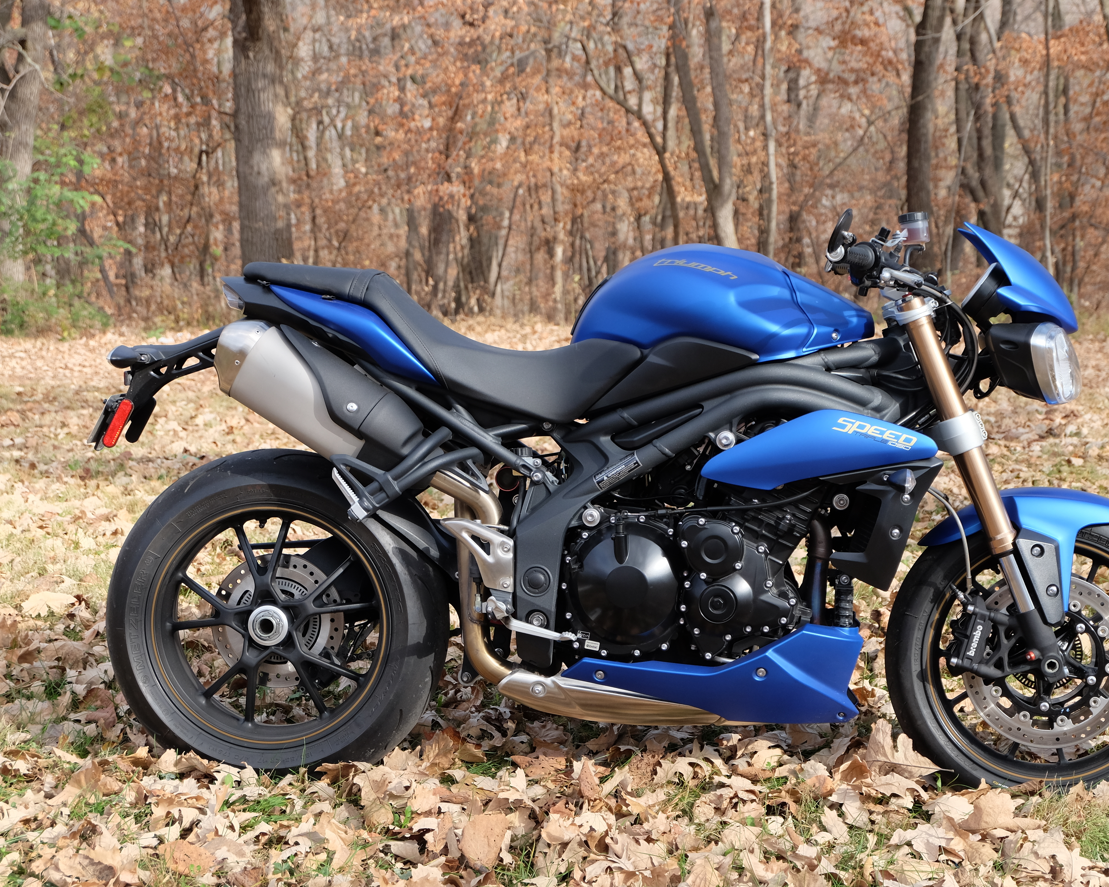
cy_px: 447
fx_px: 2429
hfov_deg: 25.7
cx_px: 655
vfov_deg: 20.7
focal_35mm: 74
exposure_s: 1/340
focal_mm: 43.4
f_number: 5.6
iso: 400
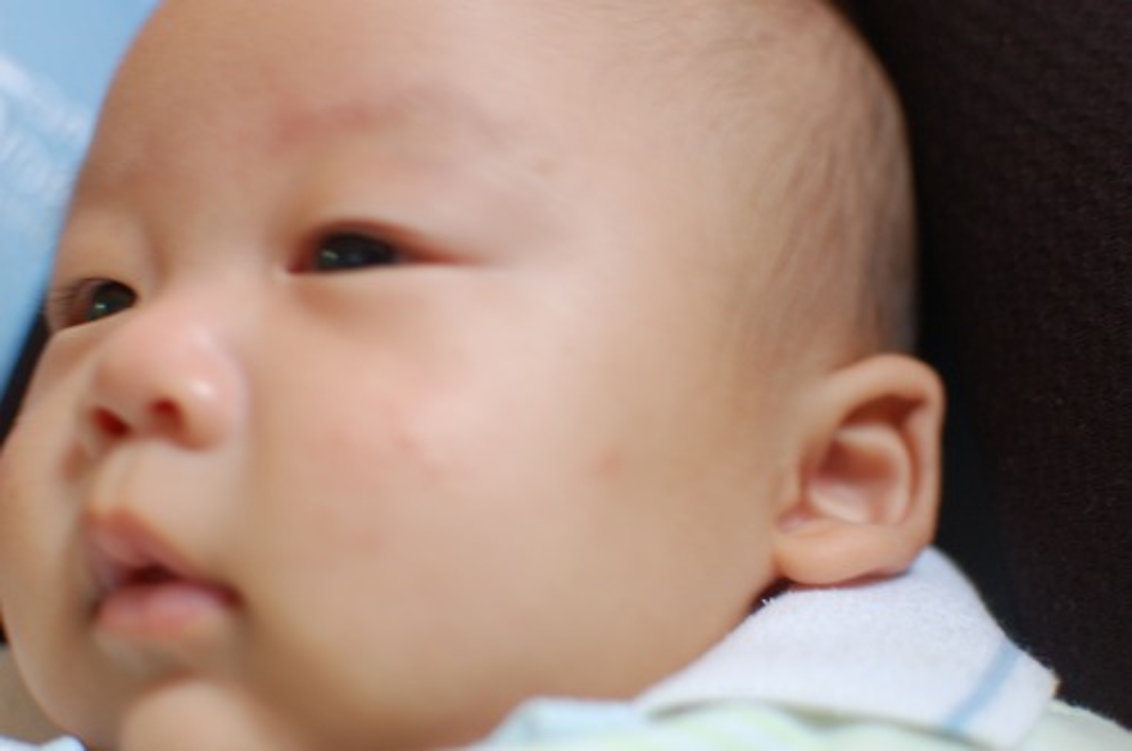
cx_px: 566
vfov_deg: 25.7
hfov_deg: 37.9
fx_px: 1649
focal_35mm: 52
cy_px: 376
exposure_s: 1/30
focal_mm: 35
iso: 450
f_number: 2.8
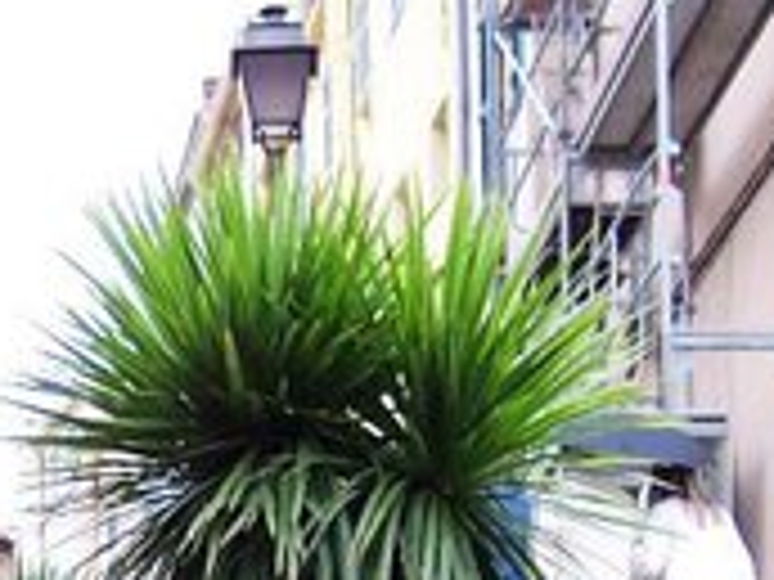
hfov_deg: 13.4
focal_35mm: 144
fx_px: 3220
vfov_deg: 9.9
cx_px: -76
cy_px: 942
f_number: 2.8
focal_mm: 8
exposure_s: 1/90
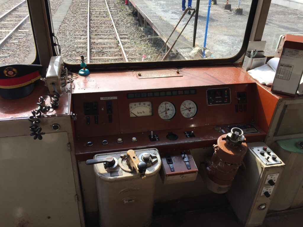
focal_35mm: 29
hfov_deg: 61.7
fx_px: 254
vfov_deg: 48.2
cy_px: 114
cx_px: 152
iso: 32
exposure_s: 1/359
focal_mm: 4.15
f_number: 2.2
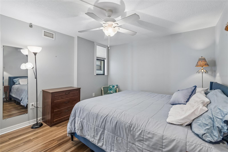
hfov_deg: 100.4
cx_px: 114
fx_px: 95
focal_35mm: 15
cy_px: 76
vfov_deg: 77.3
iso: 100
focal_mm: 10
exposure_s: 1/2.5
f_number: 7.1
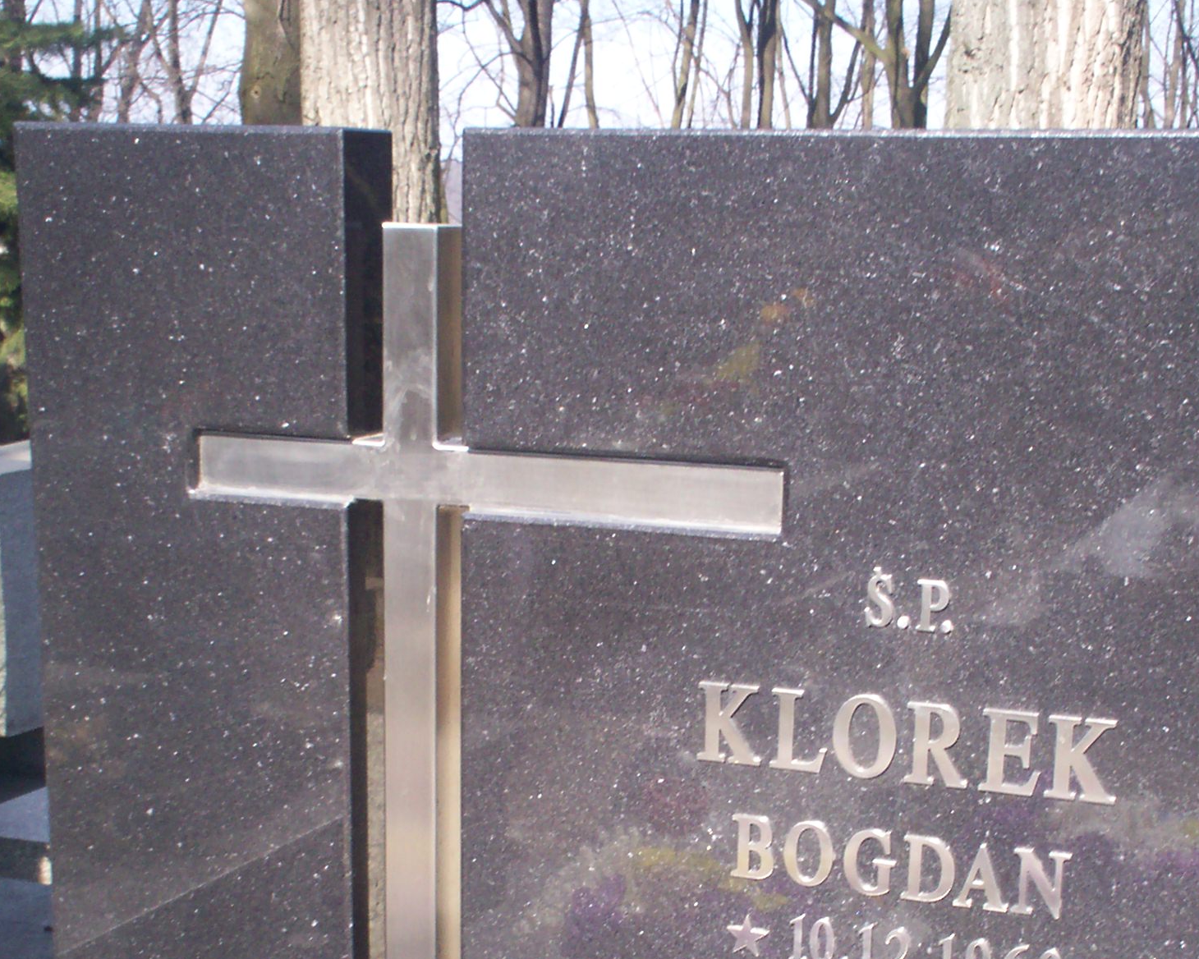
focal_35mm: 62
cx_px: 648
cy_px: 752
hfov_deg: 30.5
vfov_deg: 24.2
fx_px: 2200
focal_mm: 6
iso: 100
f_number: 4.5
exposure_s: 1/155
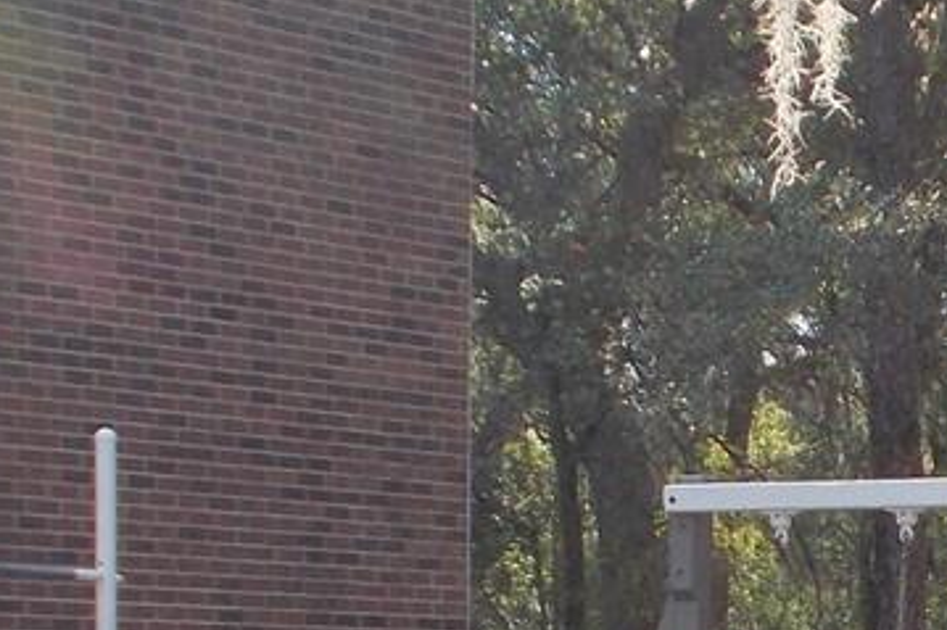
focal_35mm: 181
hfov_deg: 11.1
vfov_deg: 7.5
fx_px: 4759
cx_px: 1235
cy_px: 854
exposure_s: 1/160
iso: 80
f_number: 3.9
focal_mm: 6.9
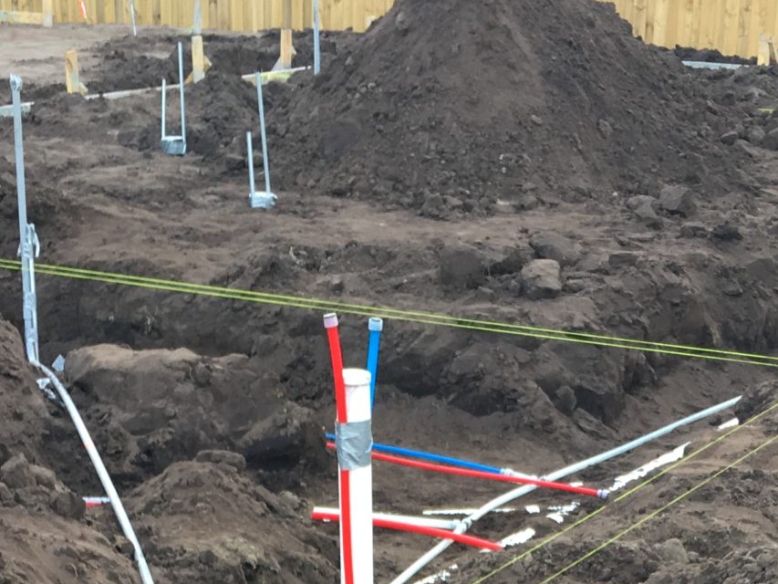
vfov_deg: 15.1
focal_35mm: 87
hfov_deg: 22.5
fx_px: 1956
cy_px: 995
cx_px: 387
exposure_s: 1/120
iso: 25
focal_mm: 4.15
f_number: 2.2
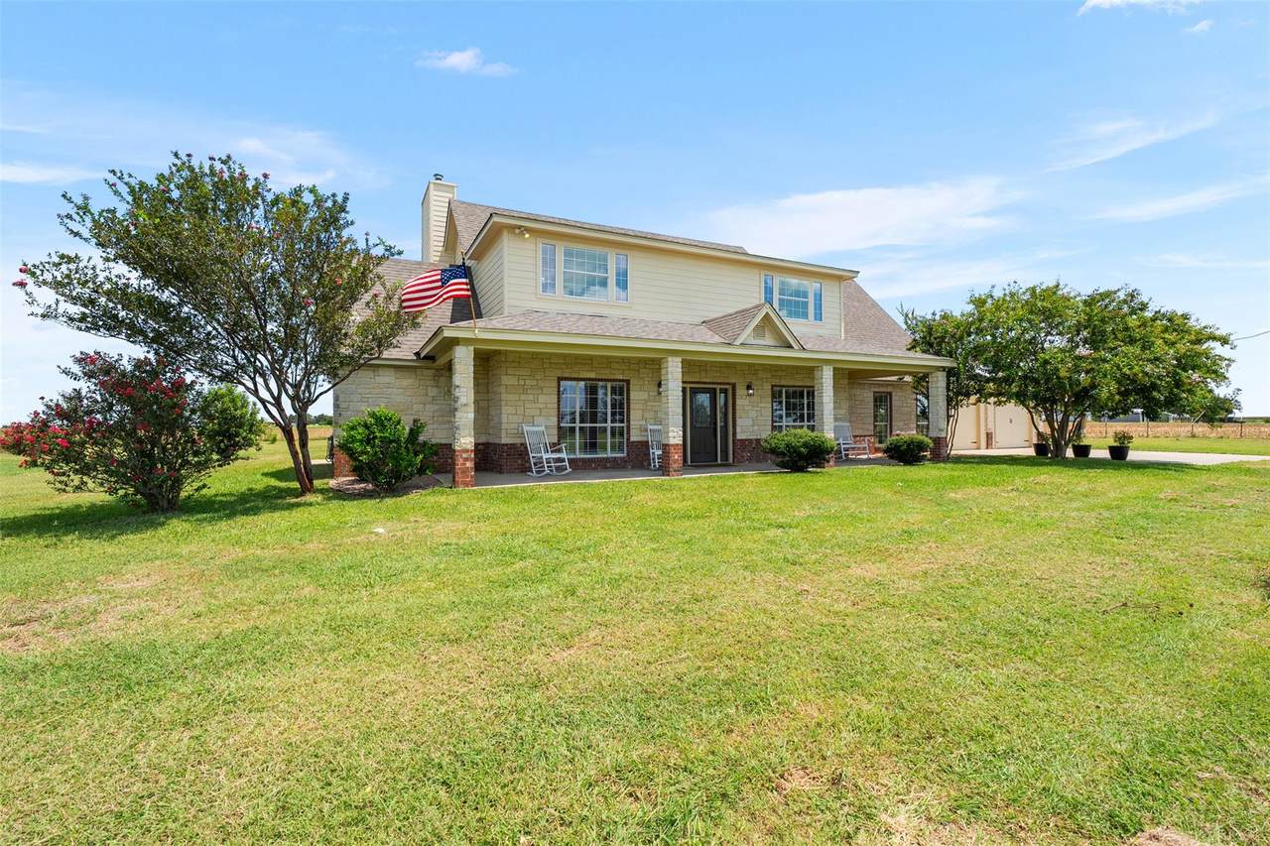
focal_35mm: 16
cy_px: 423
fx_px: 564
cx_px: 635
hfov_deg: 96.7
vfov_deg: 73.7
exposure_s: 1/100
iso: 100
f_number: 9
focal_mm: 16
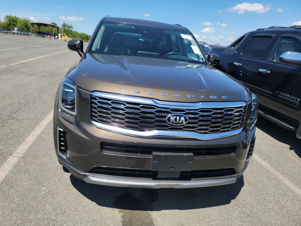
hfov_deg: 71.6
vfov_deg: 56.8
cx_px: 150
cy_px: 113
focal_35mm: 24
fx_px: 209
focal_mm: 6.7
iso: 50
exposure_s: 1/783
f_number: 1.8
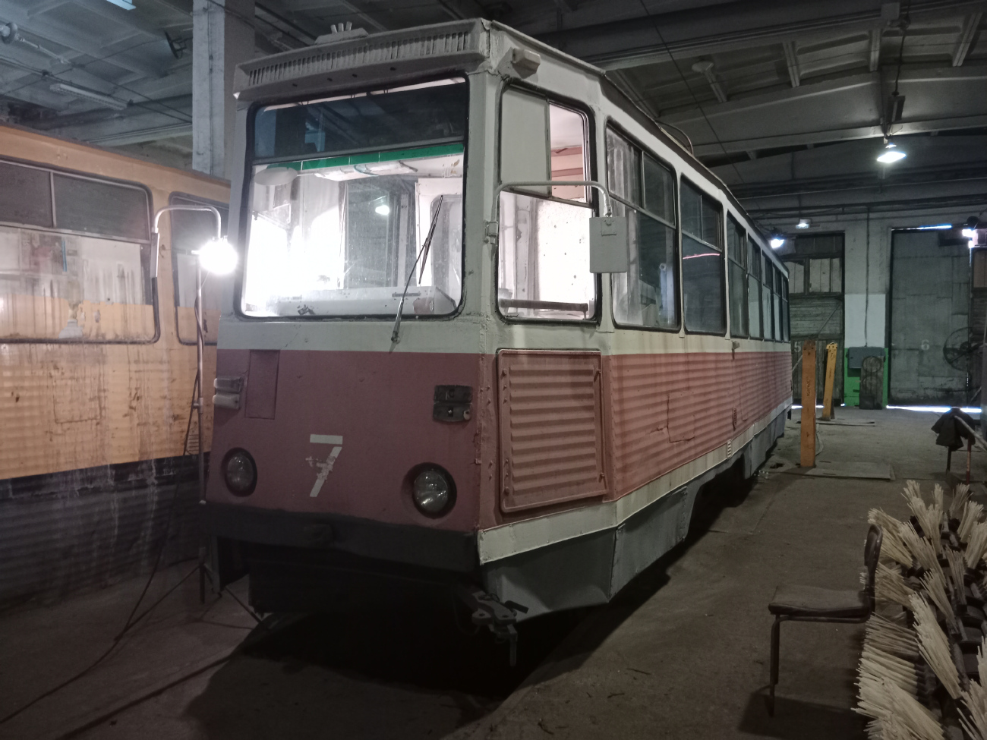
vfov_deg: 53.1
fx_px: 741
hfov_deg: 67.3
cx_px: 494
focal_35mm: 26
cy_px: 370
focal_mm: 3.96
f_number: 1.8
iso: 2285
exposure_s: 1/16.7
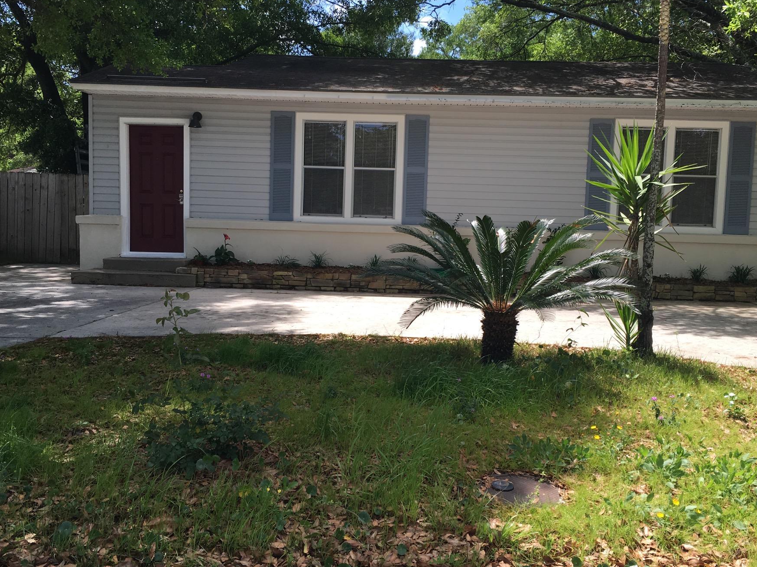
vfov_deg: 41.8
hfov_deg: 53.9
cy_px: 285
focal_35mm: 34
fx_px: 743
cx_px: 402
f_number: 2.2
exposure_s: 1/646
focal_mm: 4.15
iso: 25
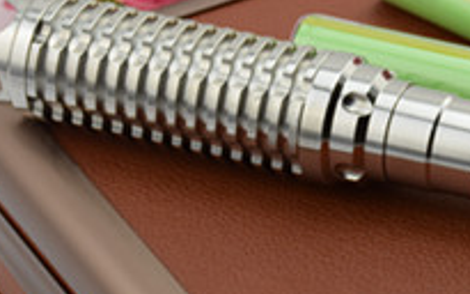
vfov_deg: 5.2
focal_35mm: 251
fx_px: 3214
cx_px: 569
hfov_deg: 8.3
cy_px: 110
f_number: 7.1
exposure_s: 1/40
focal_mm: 48
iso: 160
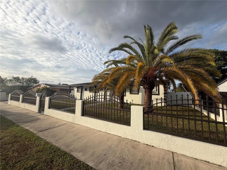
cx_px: 114
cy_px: 85
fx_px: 92
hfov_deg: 102.1
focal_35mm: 14
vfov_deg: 85.7
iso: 25
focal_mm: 2.22
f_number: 2.2
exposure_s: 1/770
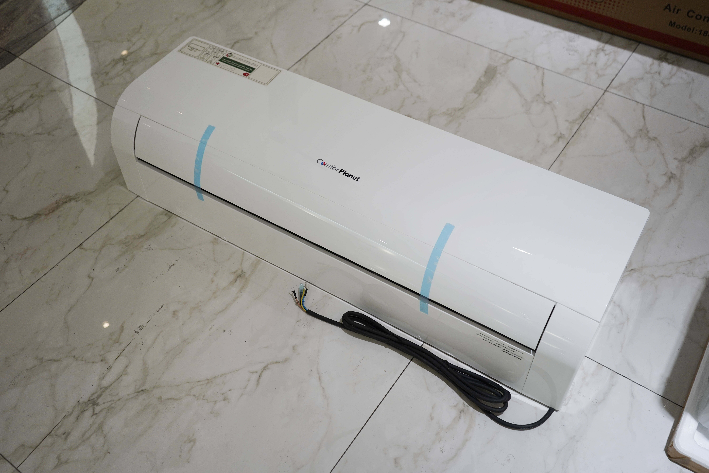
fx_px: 650
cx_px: 354
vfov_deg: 40.0
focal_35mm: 33
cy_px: 236
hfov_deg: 57.2
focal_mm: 33
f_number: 4
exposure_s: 1/160
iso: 500
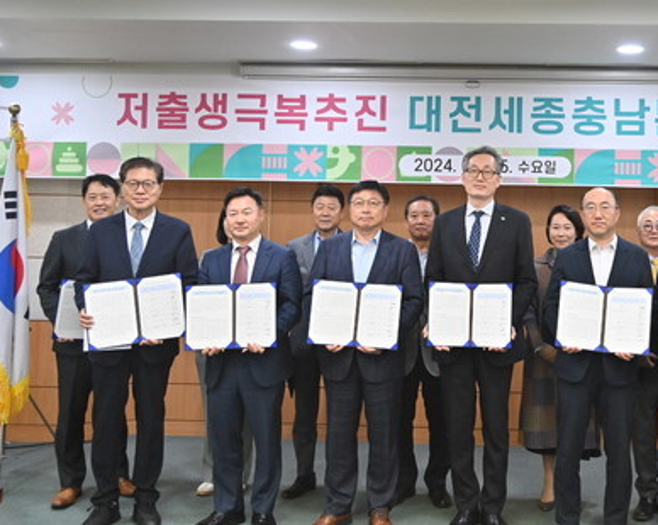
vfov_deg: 33.2
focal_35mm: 45
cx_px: 494
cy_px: 188
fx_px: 876
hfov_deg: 40.0
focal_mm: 31
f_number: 4
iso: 2500
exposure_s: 1/250
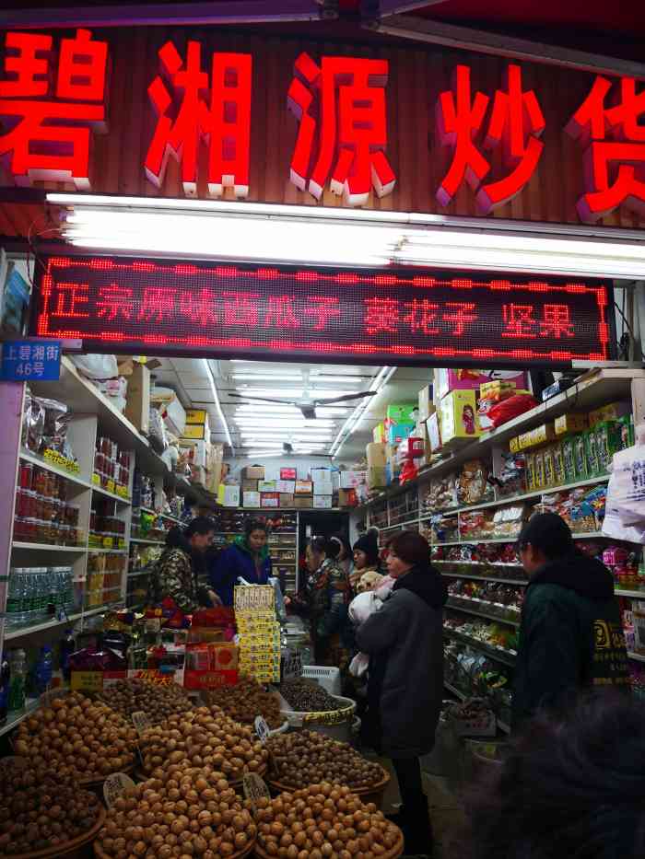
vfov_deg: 65.3
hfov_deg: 51.4
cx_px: 322
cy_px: 430
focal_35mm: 27
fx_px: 671
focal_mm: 3.95
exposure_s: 1/100
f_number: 1.6
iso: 80
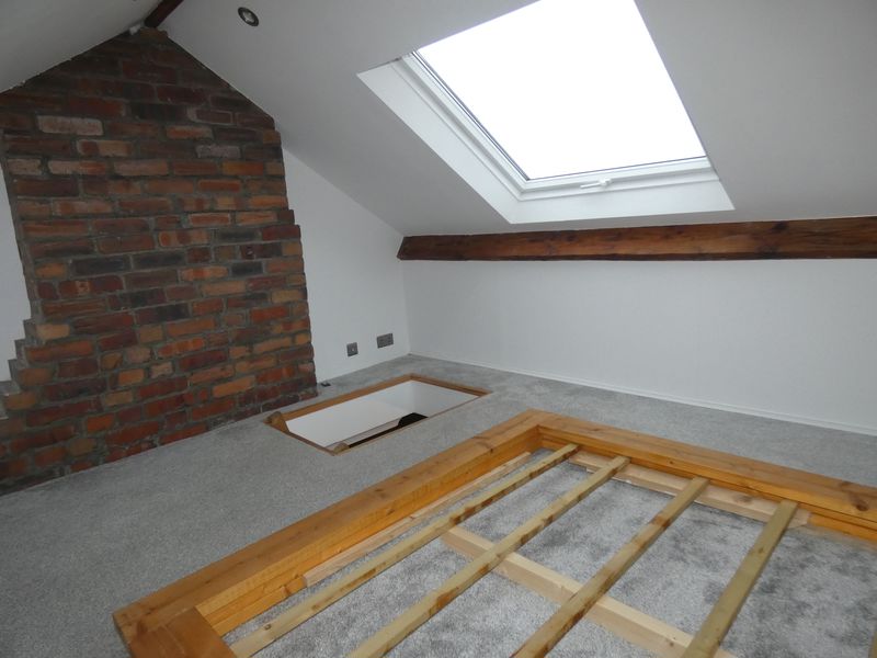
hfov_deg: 81.7
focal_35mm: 20
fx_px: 507
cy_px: 329
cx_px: 438
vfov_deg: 66.0
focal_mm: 3.6
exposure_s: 1/60
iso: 320
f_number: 2.8
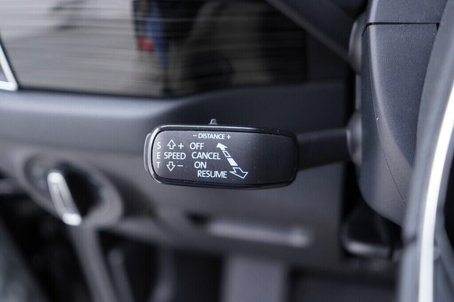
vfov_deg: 36.9
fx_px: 454
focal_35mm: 36
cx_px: 227
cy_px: 151
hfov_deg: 53.1
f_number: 2.8
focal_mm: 24
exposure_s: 1/40
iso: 400
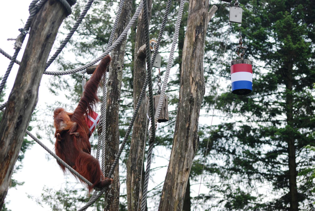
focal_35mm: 165
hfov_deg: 12.4
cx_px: 158
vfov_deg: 8.3
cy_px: 106
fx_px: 1445
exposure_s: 1/500
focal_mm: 110
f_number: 5.6
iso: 160
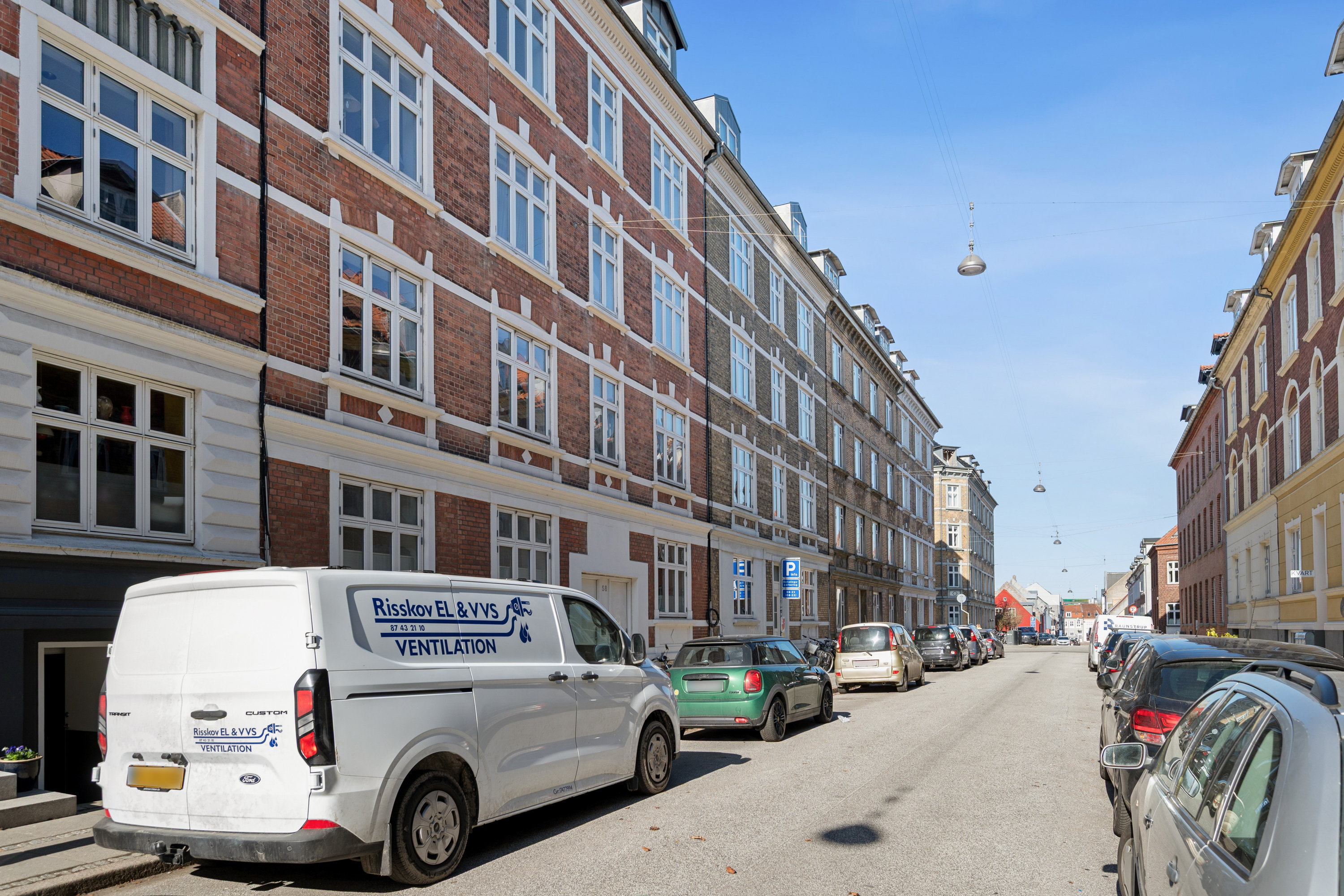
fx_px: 821
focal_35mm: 22
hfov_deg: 78.6
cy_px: 448
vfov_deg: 57.2
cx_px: 672
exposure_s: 1/500
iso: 200
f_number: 6.3
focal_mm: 22
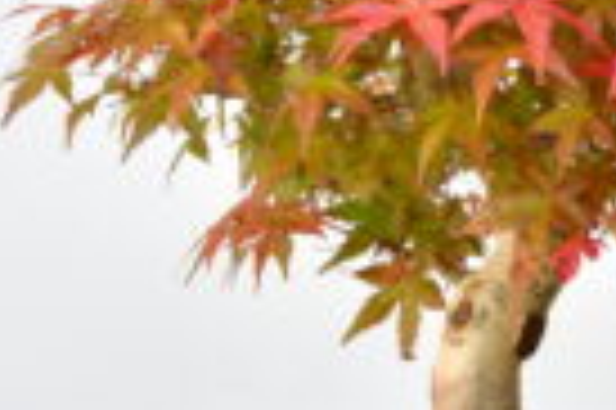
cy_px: 34
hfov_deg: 4.7
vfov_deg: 3.1
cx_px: 585
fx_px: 7469
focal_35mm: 437
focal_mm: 80
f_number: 11
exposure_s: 1/15
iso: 100
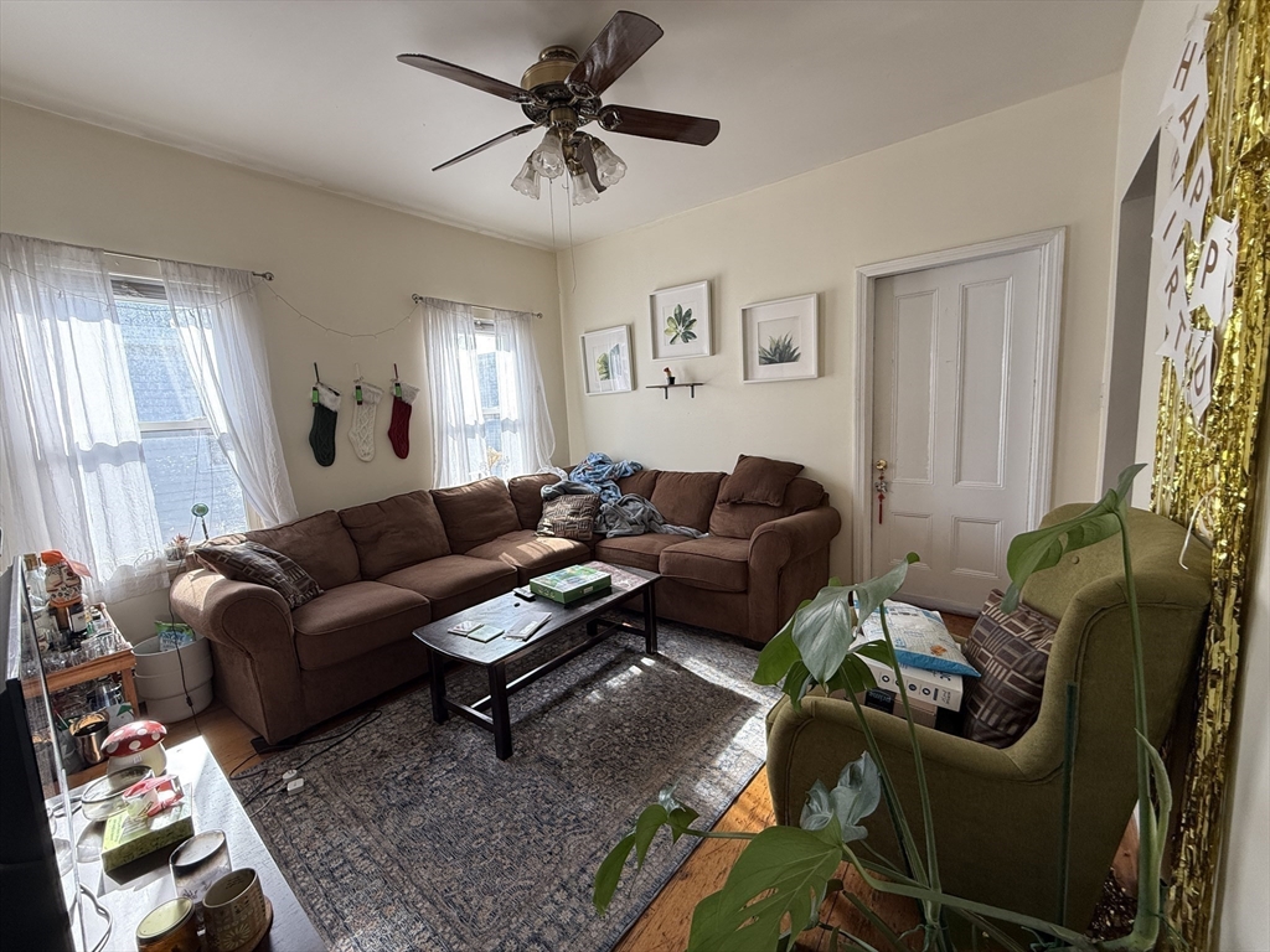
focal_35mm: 14
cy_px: 476
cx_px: 635
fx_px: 514
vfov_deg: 85.7
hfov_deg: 102.1
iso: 160
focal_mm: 2.22
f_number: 2.2
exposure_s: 1/99
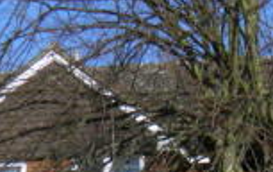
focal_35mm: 157
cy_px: 347
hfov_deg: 12.7
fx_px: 1169
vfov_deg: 8.0
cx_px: 404
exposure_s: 1/250
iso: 50
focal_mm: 7.1
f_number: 5.7
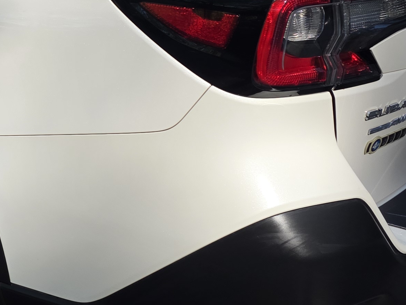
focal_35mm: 78
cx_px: -91
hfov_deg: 22.8
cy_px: 1
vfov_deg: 18.4
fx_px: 915
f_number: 1.7
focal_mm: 6.25
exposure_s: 1/2289
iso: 80
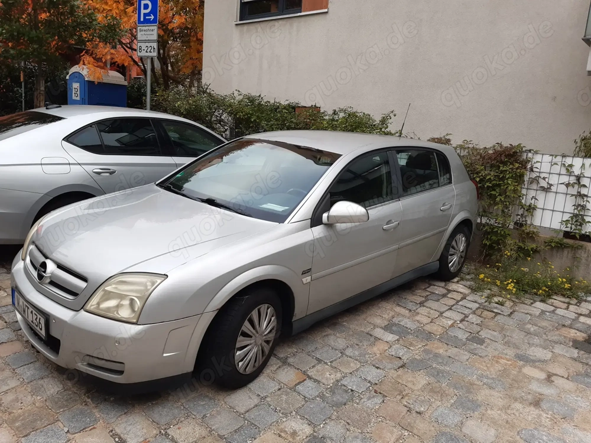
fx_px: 444
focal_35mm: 26
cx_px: 296
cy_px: 222
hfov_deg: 67.3
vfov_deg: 53.1
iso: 40
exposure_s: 1/216
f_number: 1.7
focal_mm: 3.92
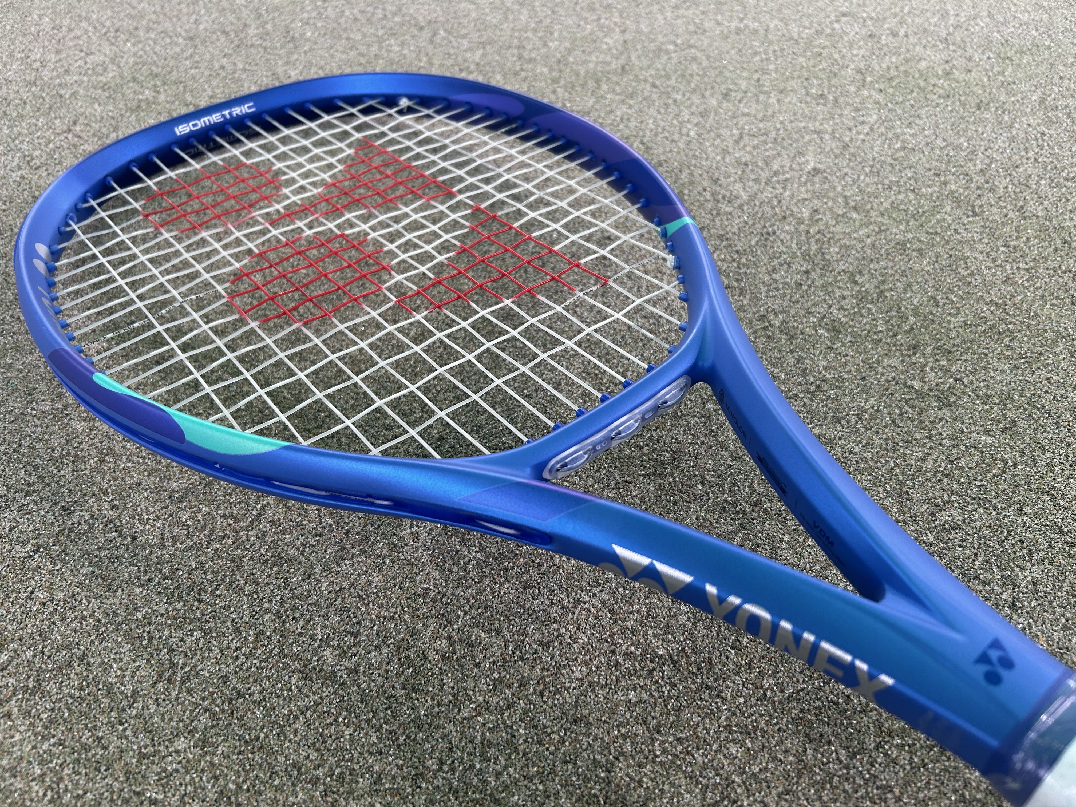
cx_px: 538
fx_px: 808
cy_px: 404
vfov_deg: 53.1
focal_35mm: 26
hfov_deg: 67.3
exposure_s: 1/50
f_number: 1.5
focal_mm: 5.7
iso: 80
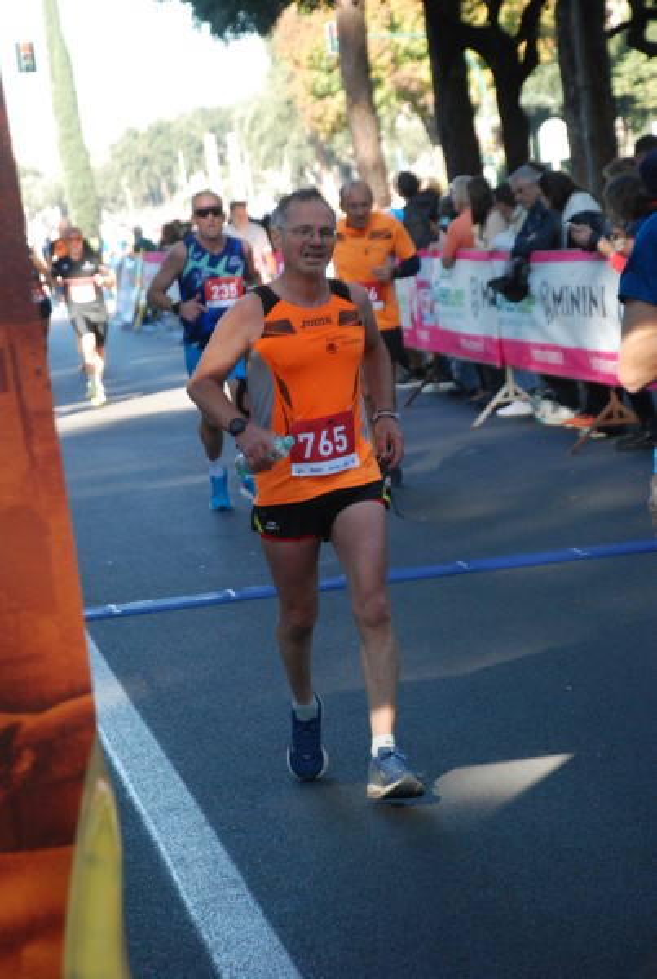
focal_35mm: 128
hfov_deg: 10.8
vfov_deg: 16.0
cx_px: 328
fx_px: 3472
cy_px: 490
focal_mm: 85
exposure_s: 1/320
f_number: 5.6
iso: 1000
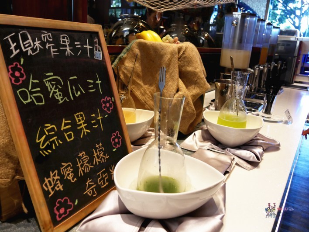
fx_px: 250
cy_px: 116
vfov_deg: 49.7
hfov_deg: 63.4
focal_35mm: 28
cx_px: 154
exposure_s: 1/80
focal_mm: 14
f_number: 3.5
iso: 1250
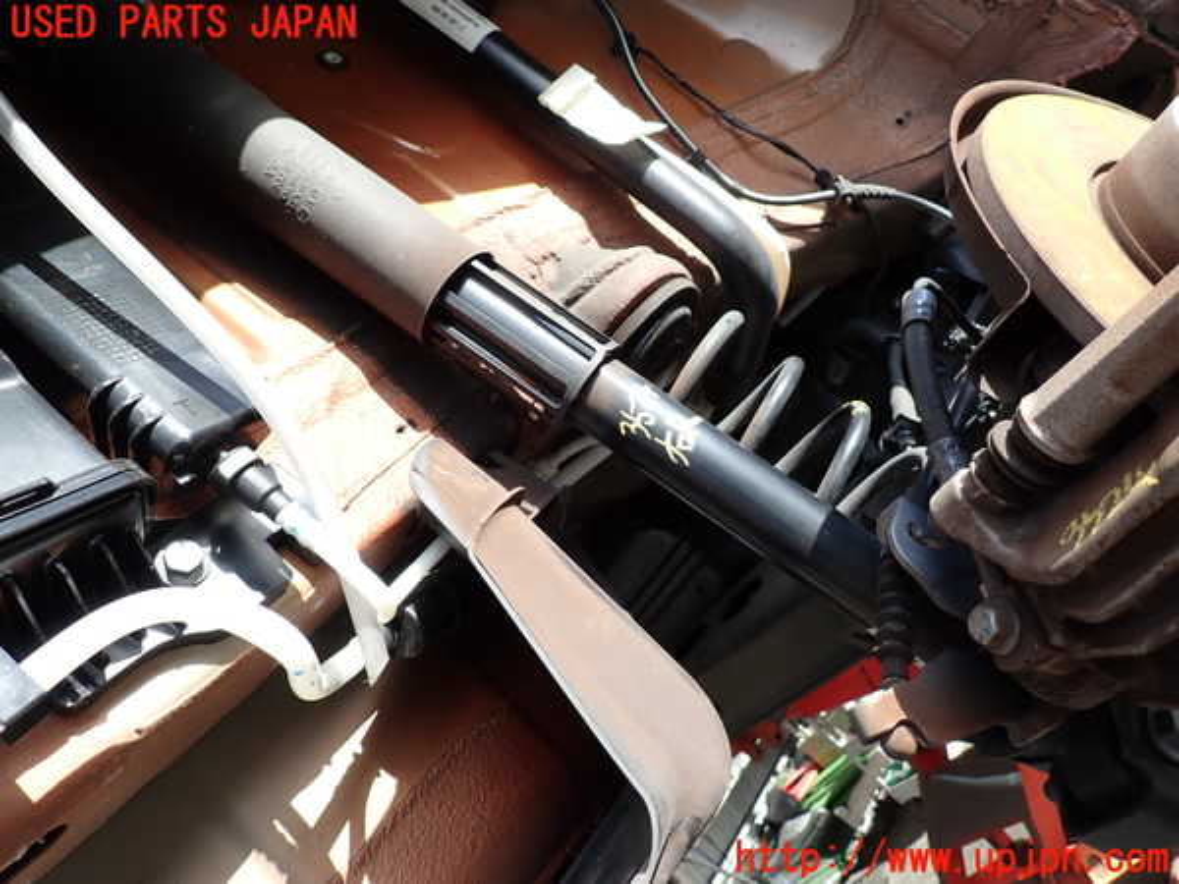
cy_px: 442
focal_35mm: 25
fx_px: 851
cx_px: 590
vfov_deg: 54.9
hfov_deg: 69.4
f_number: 2.8
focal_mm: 4.5
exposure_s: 1/320
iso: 100
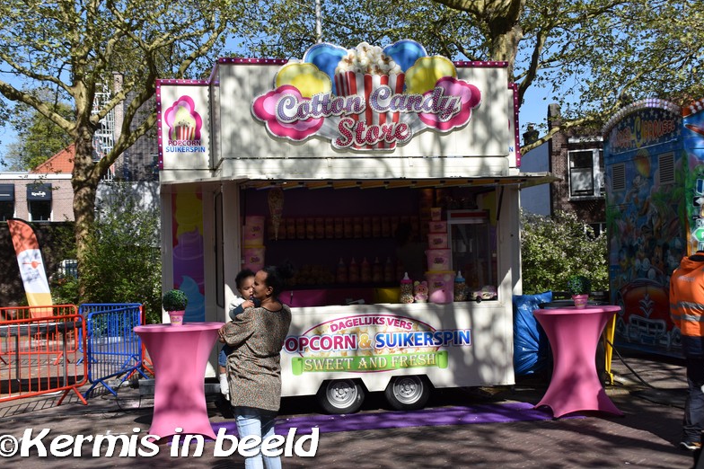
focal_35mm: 49
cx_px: 350
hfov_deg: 40.4
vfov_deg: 27.5
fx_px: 958
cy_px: 230
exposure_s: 1/500
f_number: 8
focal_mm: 32
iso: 220
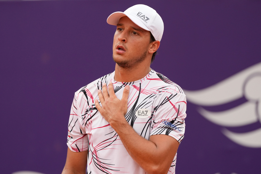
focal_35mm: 600
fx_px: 4349
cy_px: 87
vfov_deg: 2.3
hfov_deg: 3.4
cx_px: 130
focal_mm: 600
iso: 1000
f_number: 4
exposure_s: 1/2500
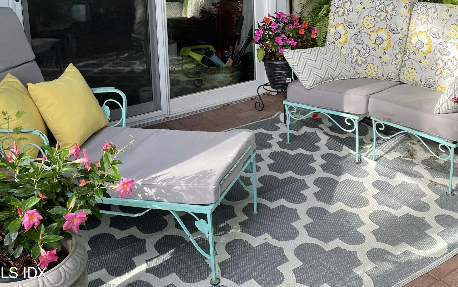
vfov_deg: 28.7
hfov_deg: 45.9
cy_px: 29
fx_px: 537
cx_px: 283
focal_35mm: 43
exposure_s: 1/369
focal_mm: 4.2
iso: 32
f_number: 1.6
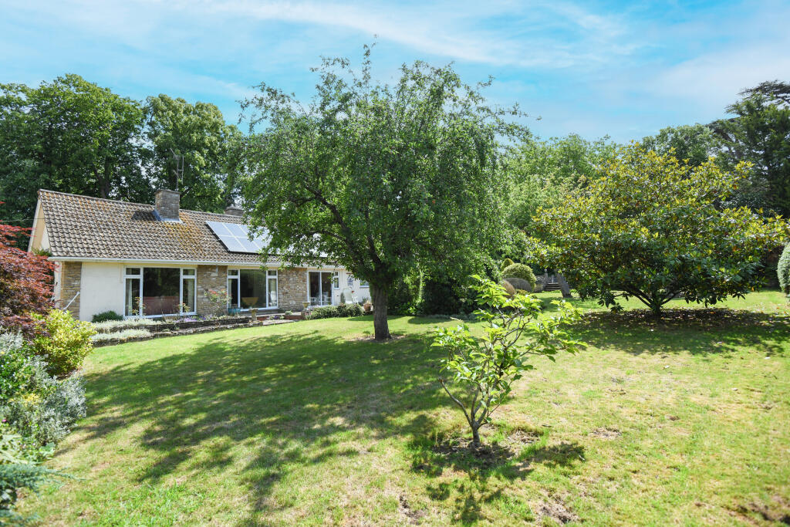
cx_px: 395
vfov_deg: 73.8
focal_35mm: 16
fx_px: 351
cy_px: 264
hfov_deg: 96.7
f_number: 6.3
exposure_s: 1/2500
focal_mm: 16
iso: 640
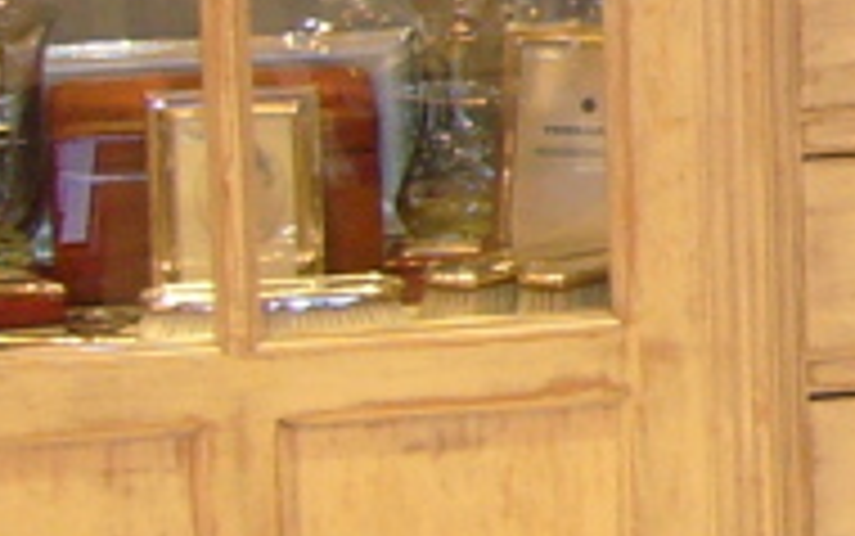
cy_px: -279
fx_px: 5456
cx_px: 2079
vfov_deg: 5.6
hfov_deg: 8.2
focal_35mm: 234
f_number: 2.8
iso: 100
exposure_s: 1/10
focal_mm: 5.8
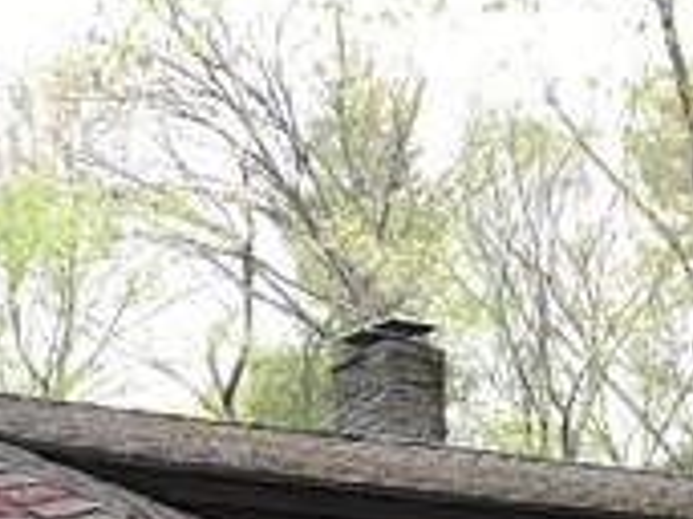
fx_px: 2101
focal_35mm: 105
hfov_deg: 18.7
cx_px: 385
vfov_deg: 13.1
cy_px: 856
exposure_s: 1/24
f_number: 1.8
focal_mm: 3.99
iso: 40
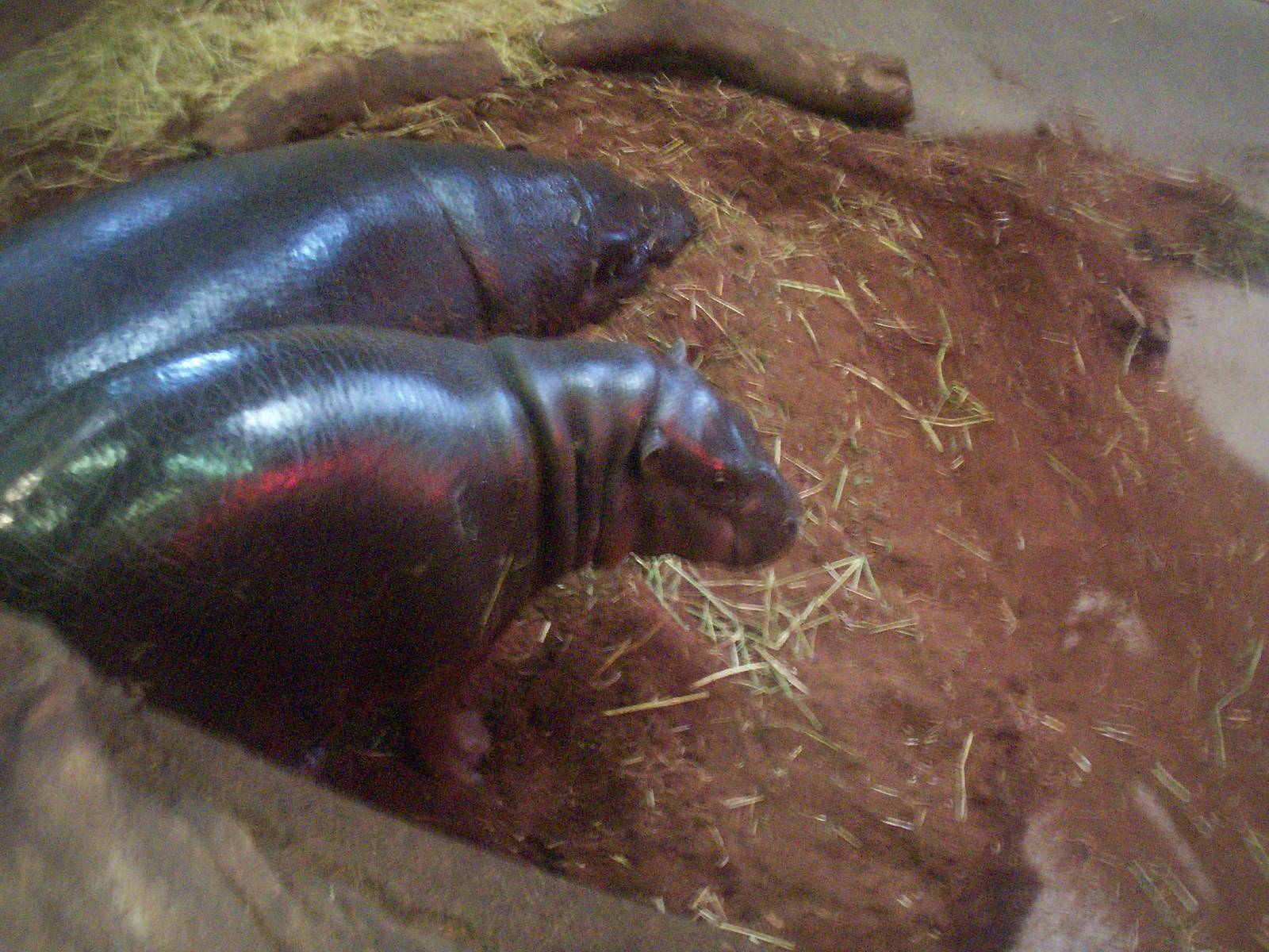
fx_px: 1320
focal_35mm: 36
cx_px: 634
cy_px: 476
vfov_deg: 39.7
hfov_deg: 51.4
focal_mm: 5.9
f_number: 4.5
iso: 400
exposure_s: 1/8
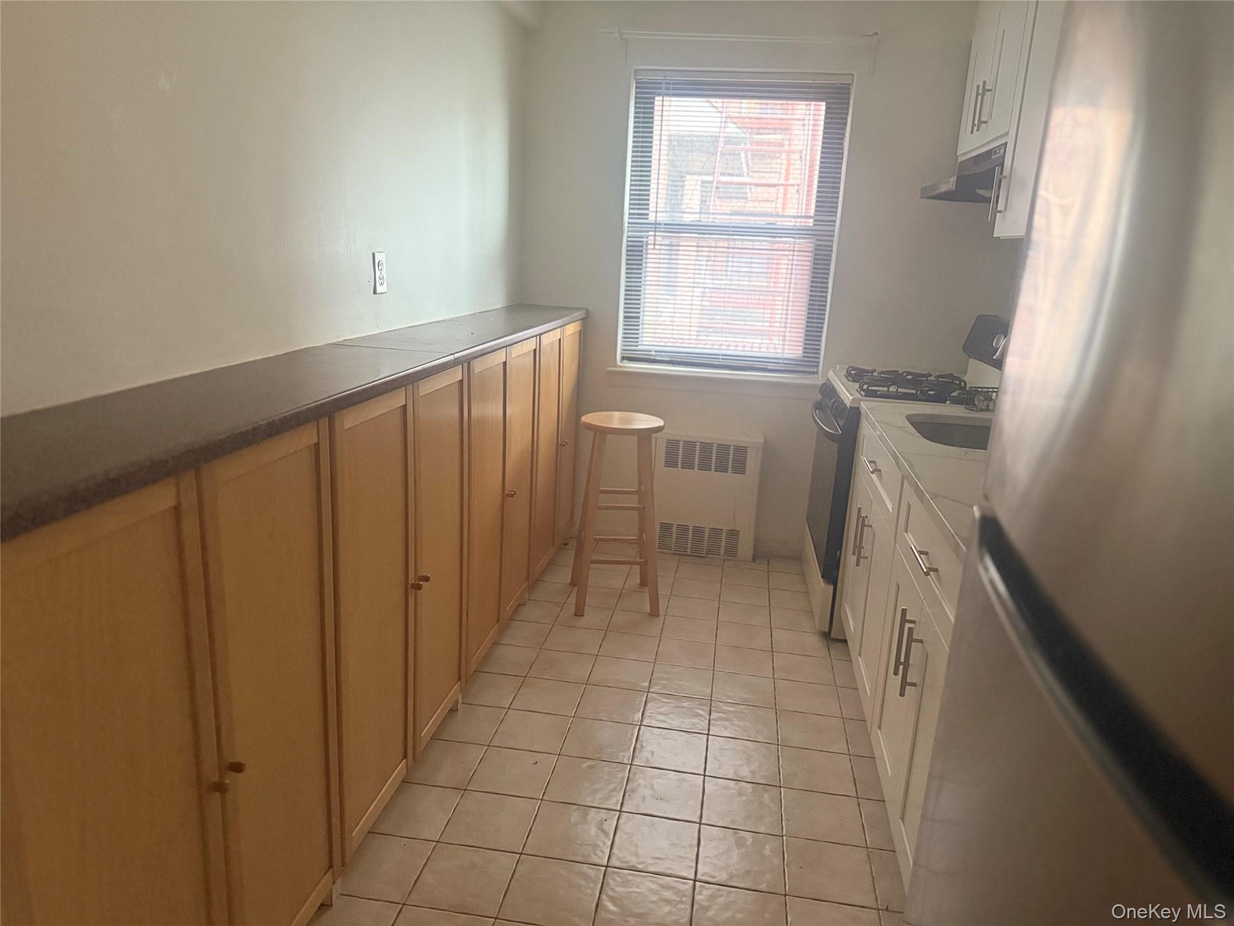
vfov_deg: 56.8
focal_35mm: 24
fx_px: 856
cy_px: 463
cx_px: 617
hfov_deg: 71.6
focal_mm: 6.76
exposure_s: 1/47
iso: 800
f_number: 1.78
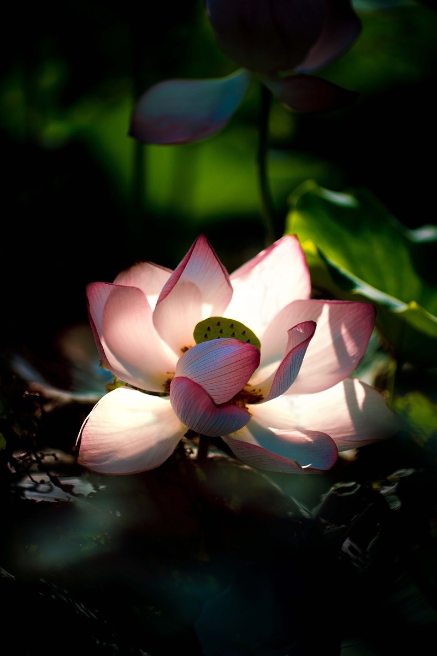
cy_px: 328
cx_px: 218
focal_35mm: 200
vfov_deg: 10.3
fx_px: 3641
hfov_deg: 6.9
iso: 100
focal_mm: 200
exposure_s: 1/3200
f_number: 2.8
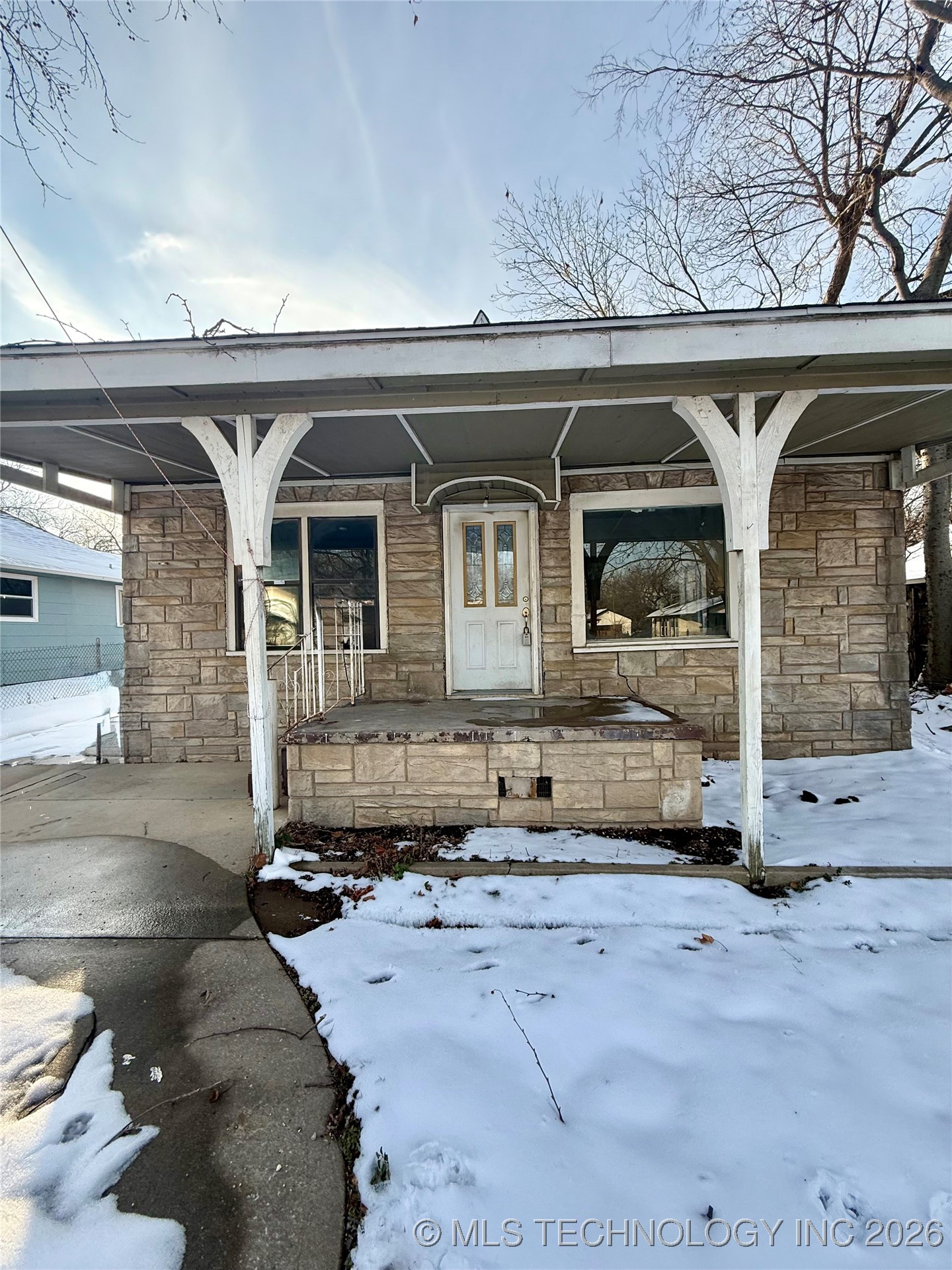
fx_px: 513
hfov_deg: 85.7
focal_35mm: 14
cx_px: 476
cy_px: 635
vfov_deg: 102.1
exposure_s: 1/445
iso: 64
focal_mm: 2.22
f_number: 2.2
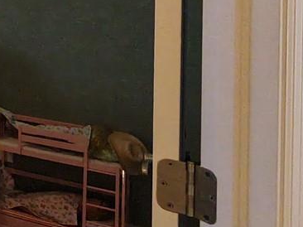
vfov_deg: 19.4
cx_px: -353
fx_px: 612
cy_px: -64
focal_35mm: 70
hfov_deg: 17.0
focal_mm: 3.05
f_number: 2.2
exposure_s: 1/50
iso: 1600
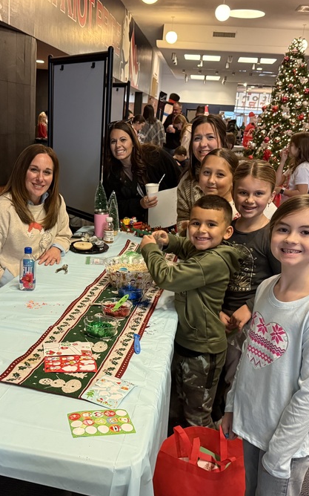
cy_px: 264
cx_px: 118
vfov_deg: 50.4
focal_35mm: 39
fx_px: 526
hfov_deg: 32.6
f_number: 1.78
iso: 800
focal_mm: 6.76
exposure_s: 1/60
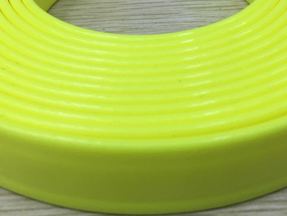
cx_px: 162
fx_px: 481
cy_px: 49
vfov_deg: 24.9
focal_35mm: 58
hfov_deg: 33.2
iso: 32
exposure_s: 1/33
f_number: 2.2
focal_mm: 4.15
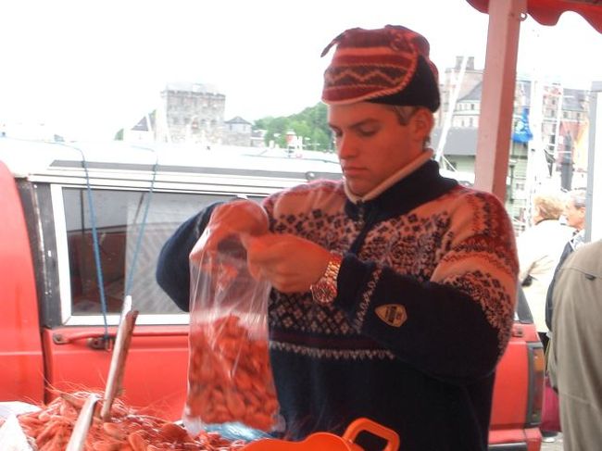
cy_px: 226
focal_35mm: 105
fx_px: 1825
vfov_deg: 14.1
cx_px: 301
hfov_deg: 18.7
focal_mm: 17.4
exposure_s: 1/60
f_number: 4.8
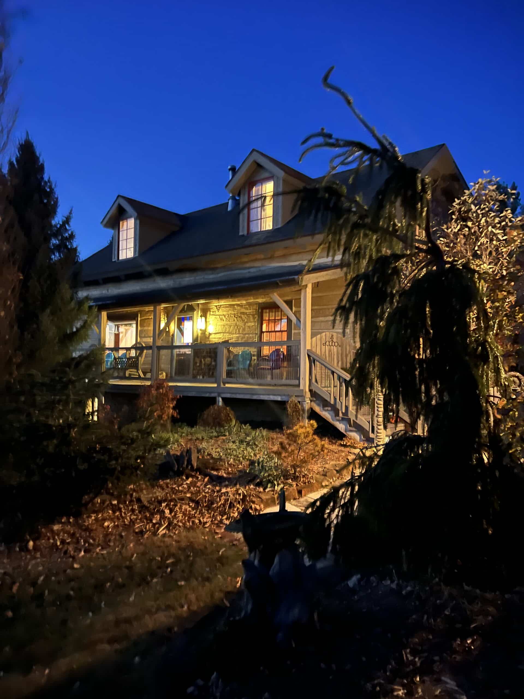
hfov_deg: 53.1
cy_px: 350
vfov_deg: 67.3
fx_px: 525
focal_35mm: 26
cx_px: 262
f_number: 1.5
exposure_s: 1/9
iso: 1600
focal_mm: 5.7
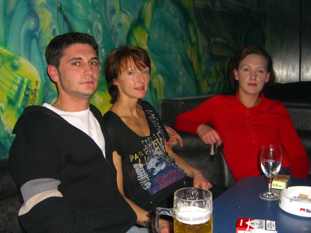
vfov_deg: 37.7
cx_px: 156
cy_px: 116
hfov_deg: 49.0
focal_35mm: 38
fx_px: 341
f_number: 2.8
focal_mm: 7.9
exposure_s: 1/60
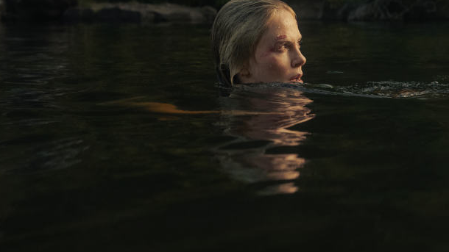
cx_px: 314
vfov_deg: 11.7
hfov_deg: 20.6
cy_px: 93
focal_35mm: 103
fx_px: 1226
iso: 1600
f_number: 6.3
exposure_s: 1/1600
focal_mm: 50
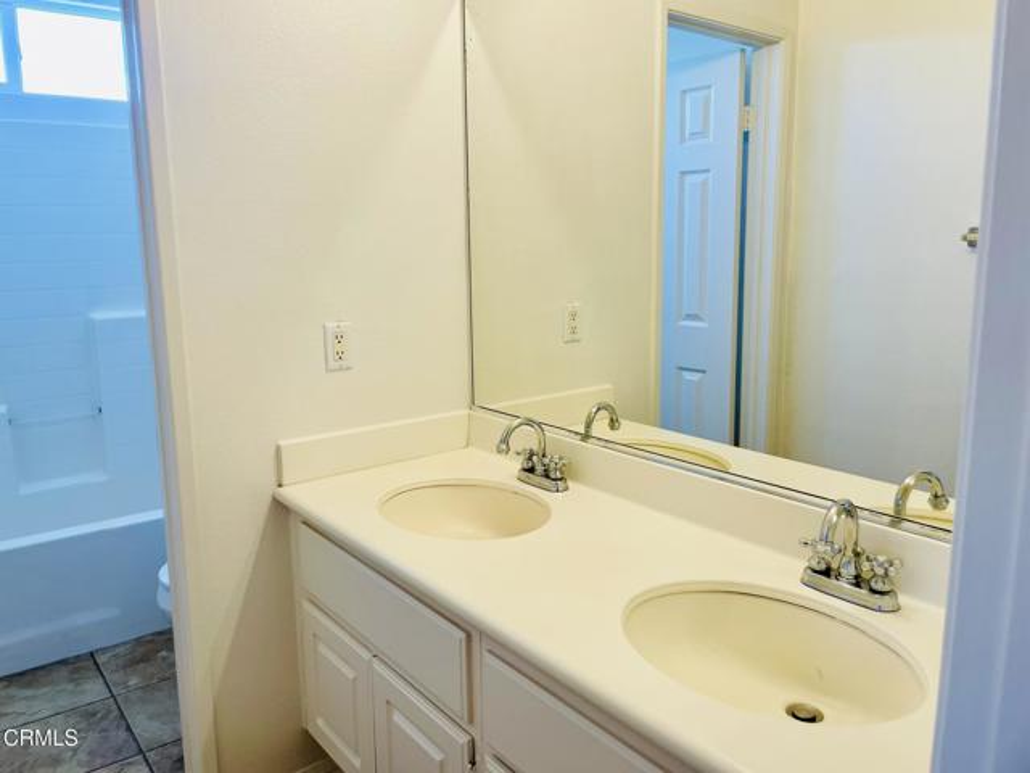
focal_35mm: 26
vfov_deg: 53.1
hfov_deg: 67.3
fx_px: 774
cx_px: 515
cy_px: 386
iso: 80
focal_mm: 4.2
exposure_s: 1/120
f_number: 1.6
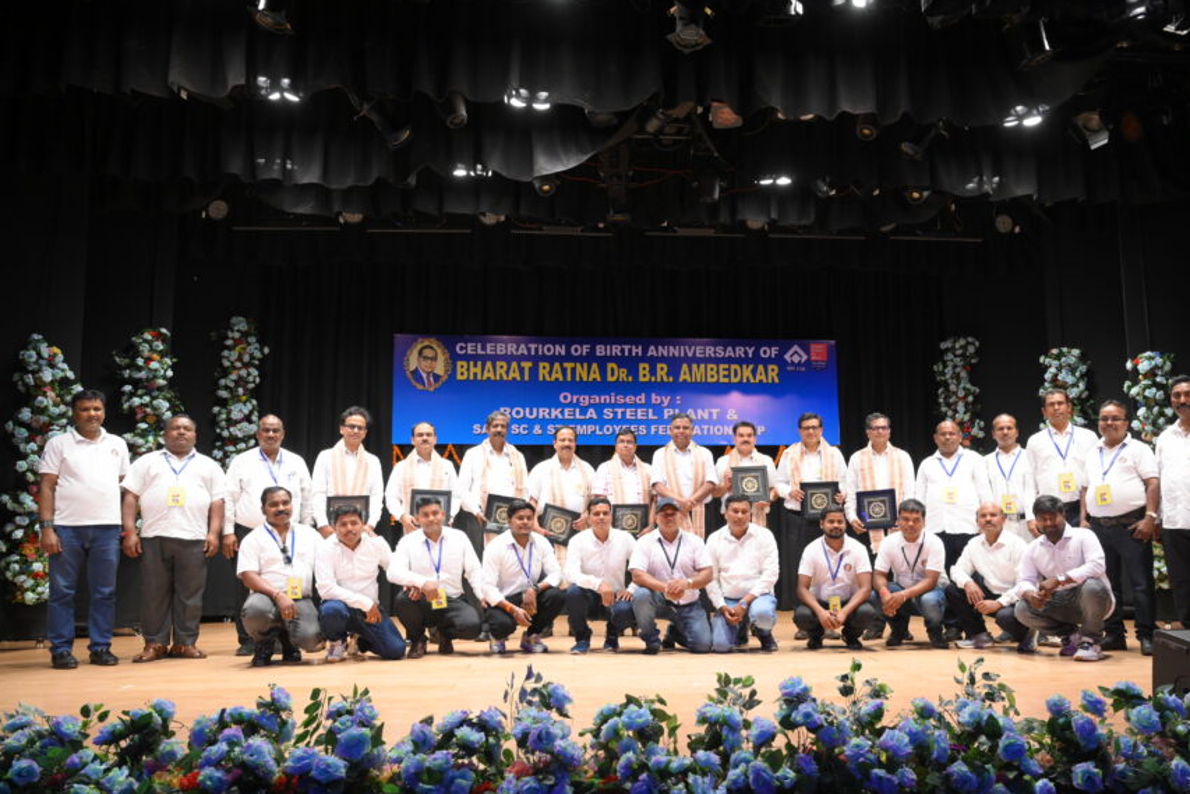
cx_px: 649
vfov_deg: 47.9
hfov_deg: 67.2
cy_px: 441
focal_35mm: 27
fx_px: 893
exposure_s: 1/200
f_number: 5.6
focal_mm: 24
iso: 2000
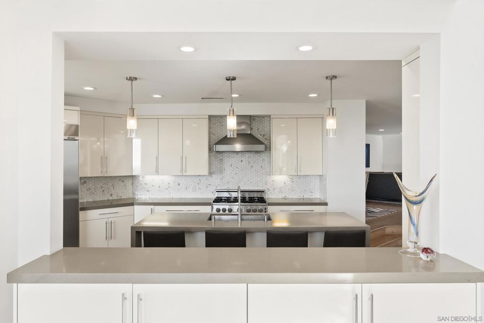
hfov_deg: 73.7
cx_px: 242
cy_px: 162
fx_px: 323
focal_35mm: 24
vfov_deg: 53.2
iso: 500
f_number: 8
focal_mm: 24
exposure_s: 1/40
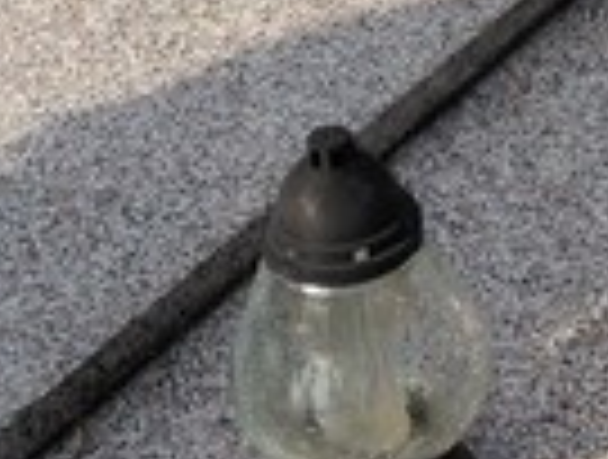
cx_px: 504
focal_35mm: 156
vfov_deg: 9.2
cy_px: -306
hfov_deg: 12.6
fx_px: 2747
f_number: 2.4
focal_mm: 4.12
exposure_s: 1/1004
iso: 50
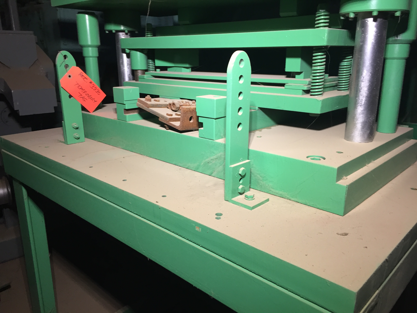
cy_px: 156
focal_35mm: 29
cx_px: 208
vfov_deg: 48.2
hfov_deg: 61.7
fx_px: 349
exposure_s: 1/30
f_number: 2.2
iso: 80
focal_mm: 4.15
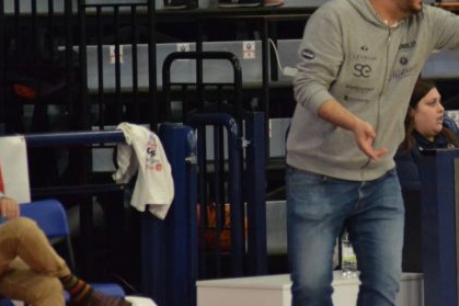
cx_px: 336
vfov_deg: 3.2
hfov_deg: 4.9
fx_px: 5404
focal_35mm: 424
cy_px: 95
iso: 3200
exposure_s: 1/320
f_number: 4.5
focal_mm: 170
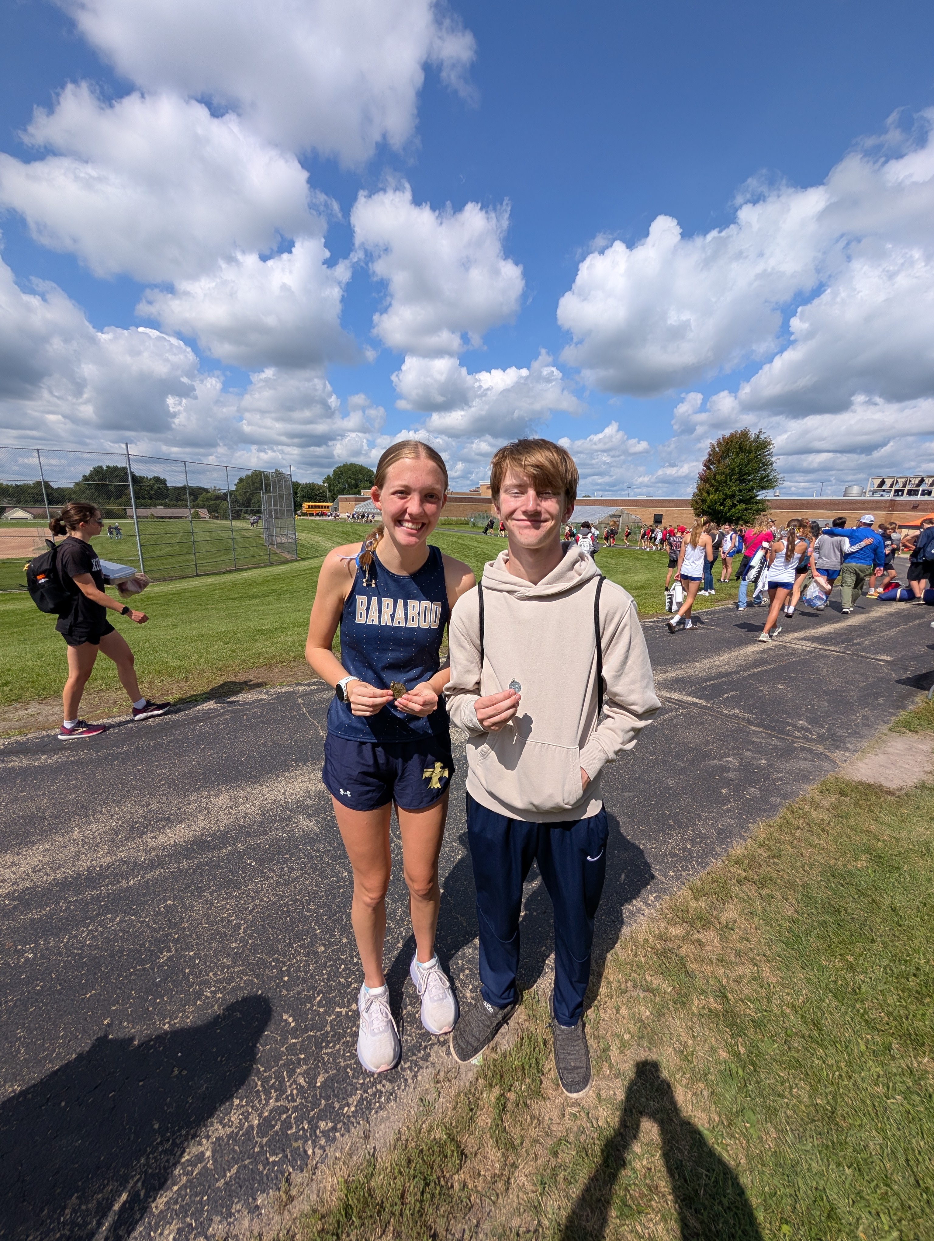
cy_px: 620
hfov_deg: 94.6
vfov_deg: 110.5
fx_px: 431
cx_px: 467
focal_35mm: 12
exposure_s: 1/4505
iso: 56
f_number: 1.7
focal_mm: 2.02
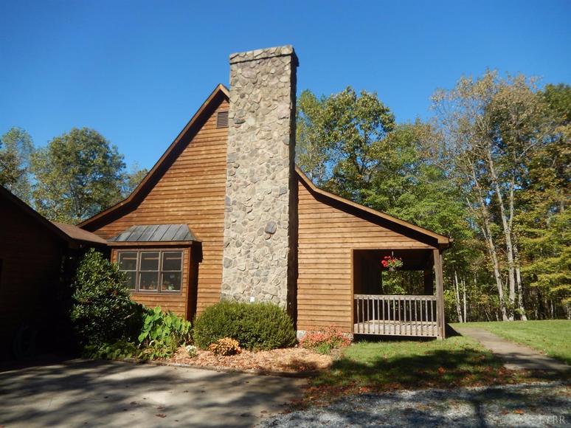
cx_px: 286
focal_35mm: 25
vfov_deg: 54.9
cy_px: 214
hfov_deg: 69.4
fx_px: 412
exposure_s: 1/1000
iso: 125
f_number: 3.4
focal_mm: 4.5
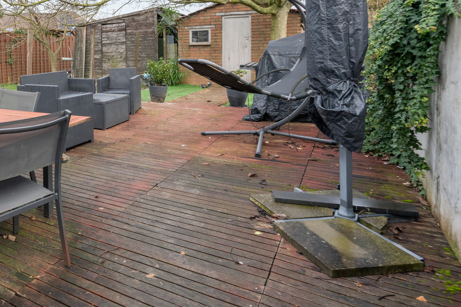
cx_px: 75
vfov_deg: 43.1
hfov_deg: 57.5
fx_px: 371
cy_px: 67
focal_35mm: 29
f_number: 11
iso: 800
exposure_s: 1/160
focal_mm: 16
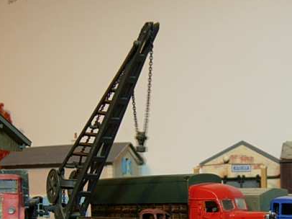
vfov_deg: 20.3
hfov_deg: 27.0
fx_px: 599
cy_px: 200
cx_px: 223
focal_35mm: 71
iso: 54
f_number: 2.7
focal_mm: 7.5
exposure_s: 1/4
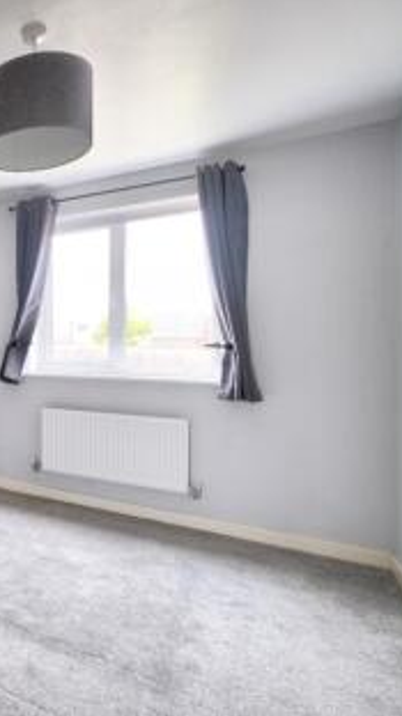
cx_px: -124
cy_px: 355
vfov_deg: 76.3
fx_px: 456
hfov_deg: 33.9
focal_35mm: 24
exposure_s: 1/15
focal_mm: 10
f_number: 4
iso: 320
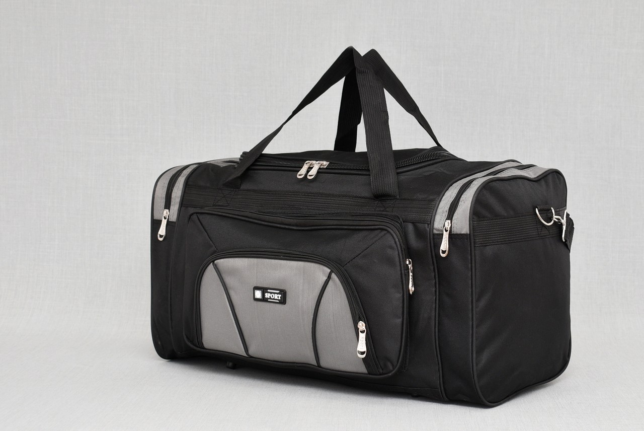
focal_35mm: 51
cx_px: 322
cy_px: 216
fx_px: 913
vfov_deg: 26.5
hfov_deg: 38.8
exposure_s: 1/60
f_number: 5.6
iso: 100
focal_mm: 34
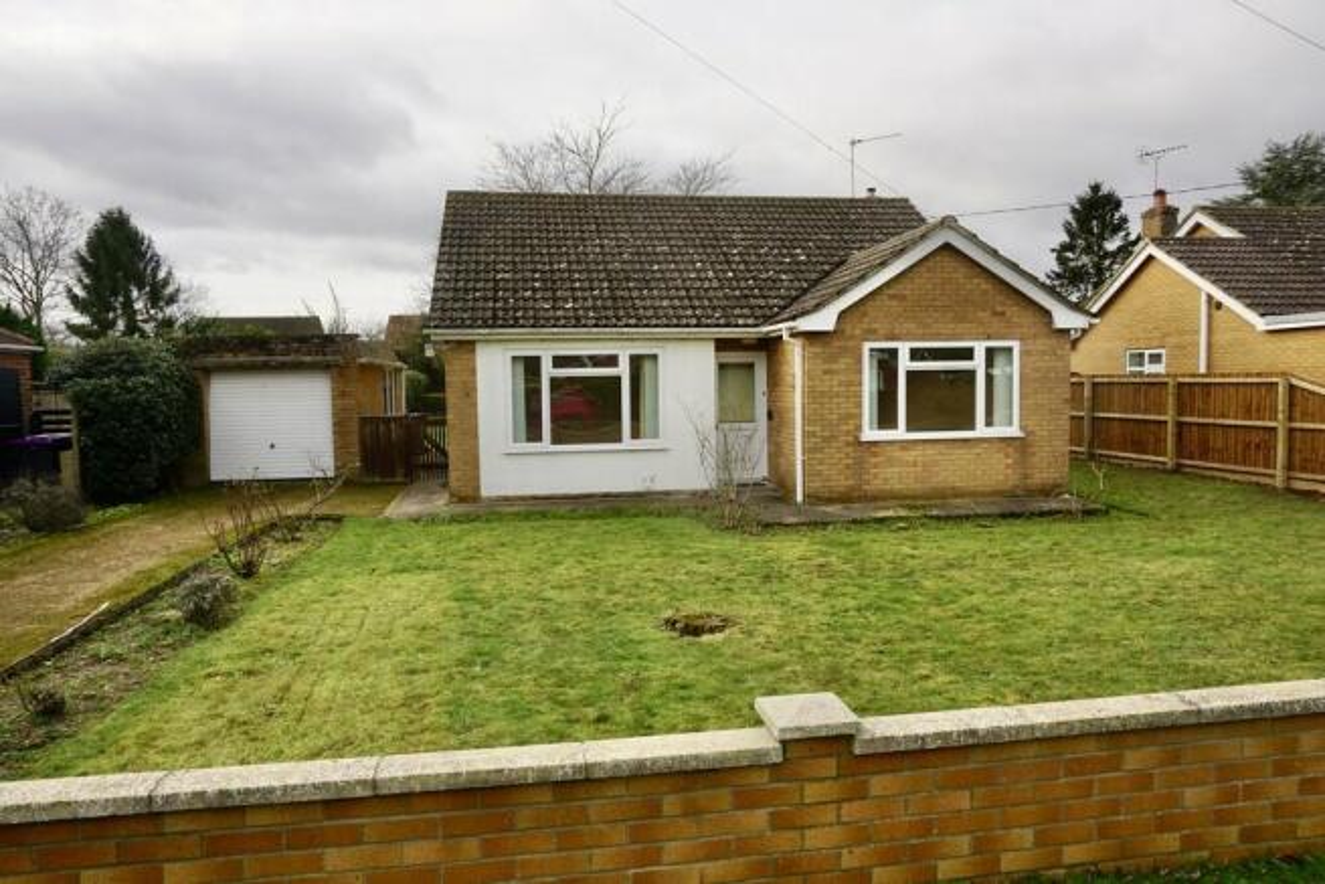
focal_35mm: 24
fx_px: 883
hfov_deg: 73.7
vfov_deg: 53.2
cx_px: 662
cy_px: 442
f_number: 8
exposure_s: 1/100
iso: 100
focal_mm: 16
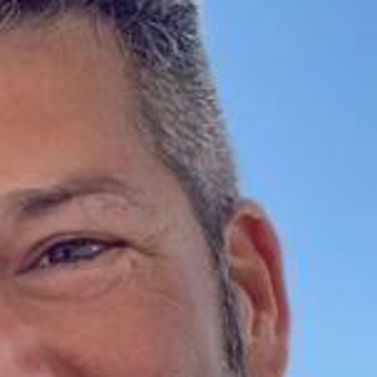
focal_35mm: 179
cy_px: 647
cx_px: -159
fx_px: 2206
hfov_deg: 9.5
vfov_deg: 9.4
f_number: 2.2
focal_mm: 2.71
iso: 32
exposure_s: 1/397
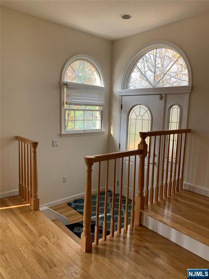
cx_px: 104
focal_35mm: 26
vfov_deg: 67.3
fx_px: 209
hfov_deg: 53.0
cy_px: 140
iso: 40
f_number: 1.8
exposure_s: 1/122
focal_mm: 4.25
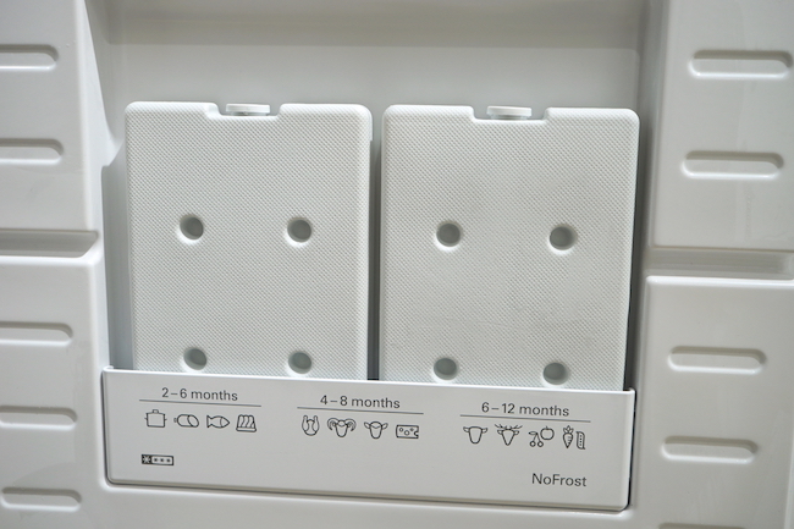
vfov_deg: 35.0
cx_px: 397
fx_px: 838
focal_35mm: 38
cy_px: 264
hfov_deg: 50.7
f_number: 5.6
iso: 200
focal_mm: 38
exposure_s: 1/60
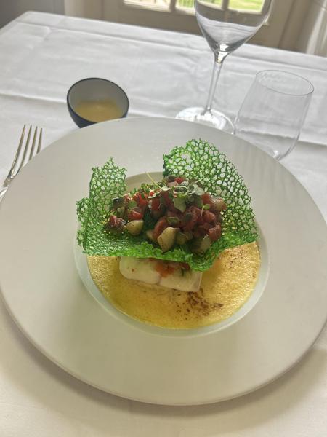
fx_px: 327
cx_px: 164
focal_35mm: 26
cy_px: 218
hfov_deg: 53.1
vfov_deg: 67.3
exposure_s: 1/100
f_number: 1.5
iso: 40
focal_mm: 5.7
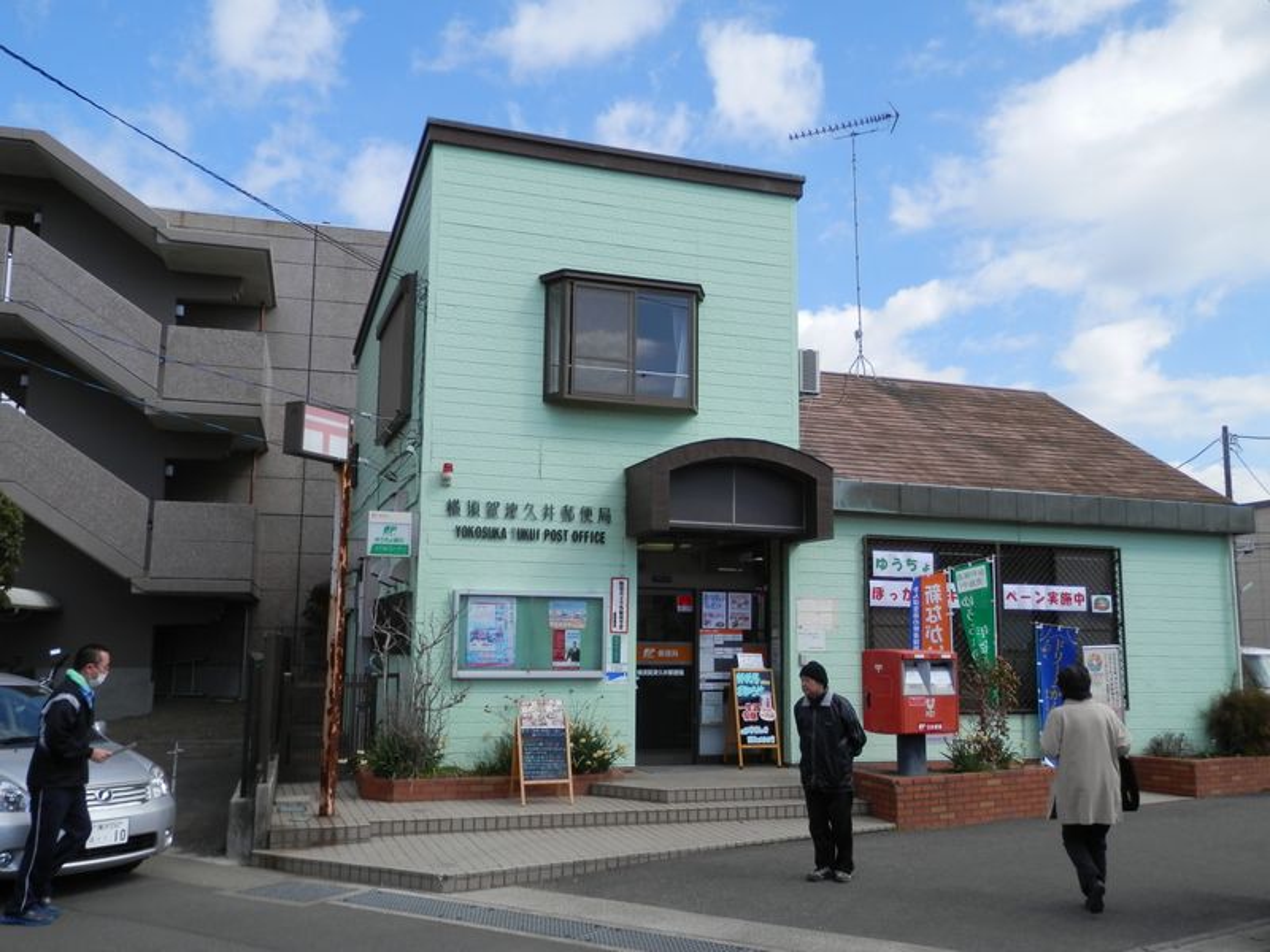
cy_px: 476
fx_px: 1101
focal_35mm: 30
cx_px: 635
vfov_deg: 46.8
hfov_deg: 60.0
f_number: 3.3
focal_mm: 5.5
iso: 80
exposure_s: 1/800
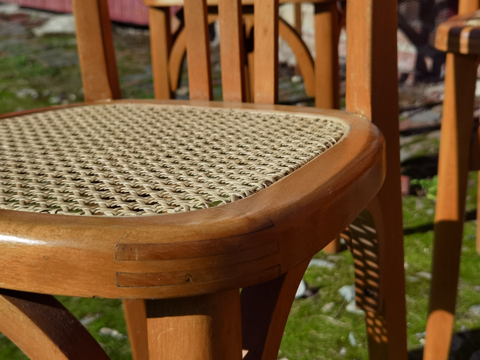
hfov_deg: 36.8
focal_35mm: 52
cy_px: 180
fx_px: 721
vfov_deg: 28.0
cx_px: 240
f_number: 1.9
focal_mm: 6.71
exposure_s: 1/5682
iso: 50
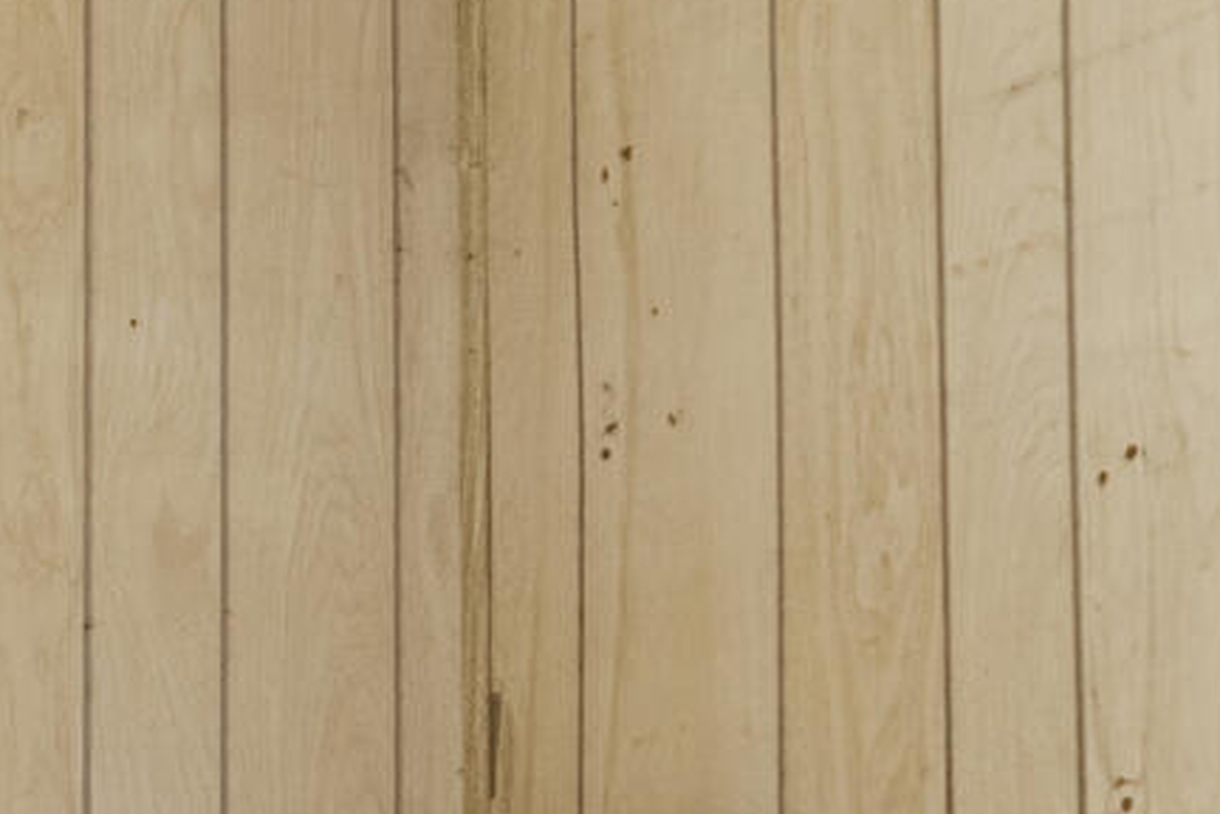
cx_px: -740
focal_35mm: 111
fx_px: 3761
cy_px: 1337
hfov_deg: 16.4
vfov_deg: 11.6
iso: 250
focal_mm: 16
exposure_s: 1/15
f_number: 4
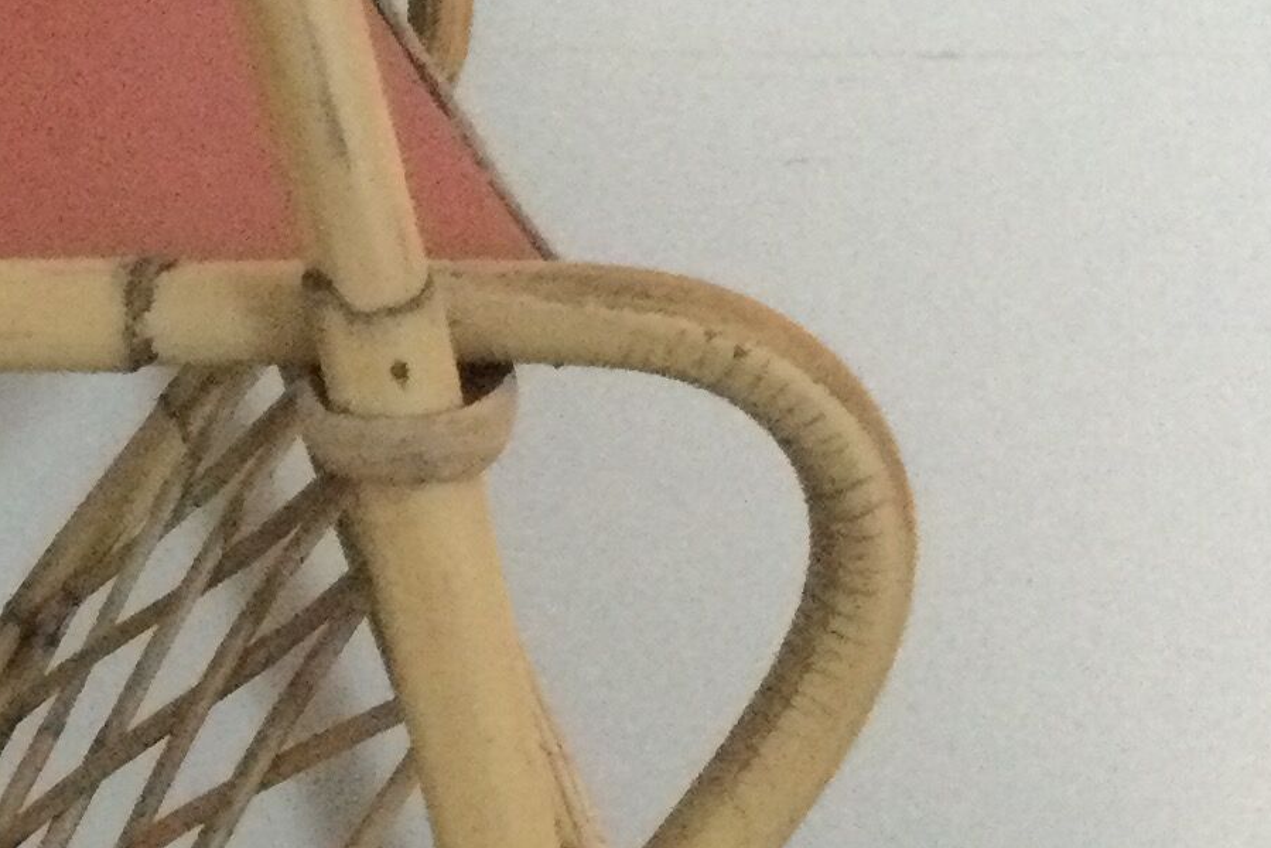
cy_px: 263
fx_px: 4132
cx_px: -103
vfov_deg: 11.7
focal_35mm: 117
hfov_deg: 17.0
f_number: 2.4
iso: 500
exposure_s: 1/17
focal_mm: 3.3
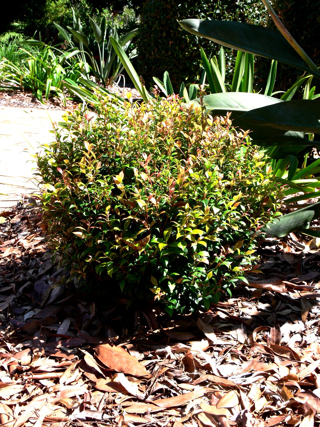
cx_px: 160
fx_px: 530
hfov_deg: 33.6
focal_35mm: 43
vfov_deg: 43.9
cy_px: 214
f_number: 5.6
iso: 80
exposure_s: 1/125
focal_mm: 9.1
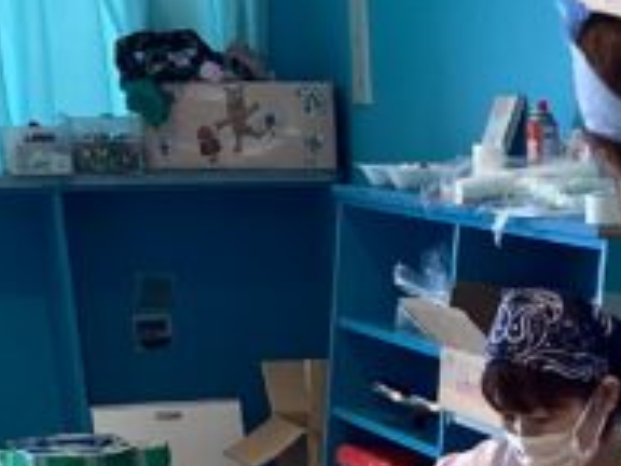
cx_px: 715
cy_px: 903
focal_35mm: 124
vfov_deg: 11.0
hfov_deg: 15.4
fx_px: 2225
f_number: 2.4
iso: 100
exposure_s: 1/120
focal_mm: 3.3
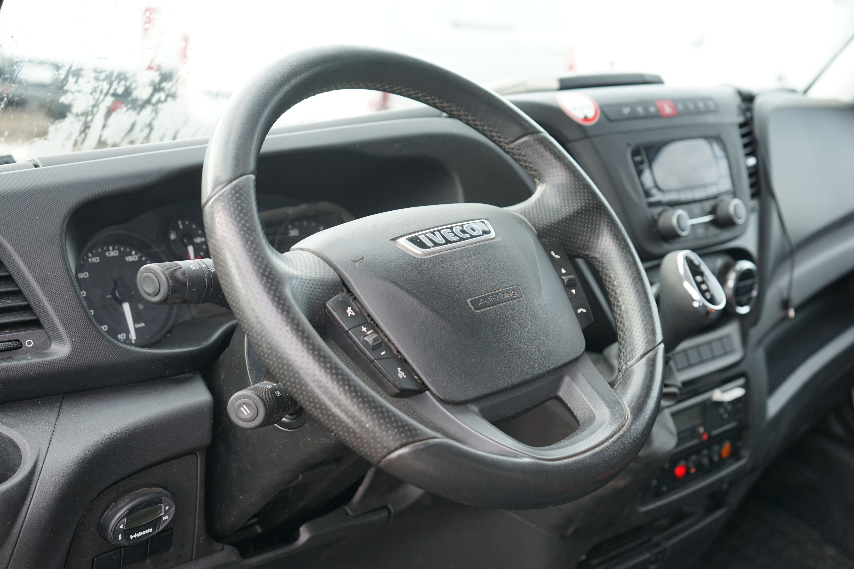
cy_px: 284
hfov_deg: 44.5
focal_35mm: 44
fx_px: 1044
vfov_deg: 30.5
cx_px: 427
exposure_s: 1/60
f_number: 4.5
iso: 125
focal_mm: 44
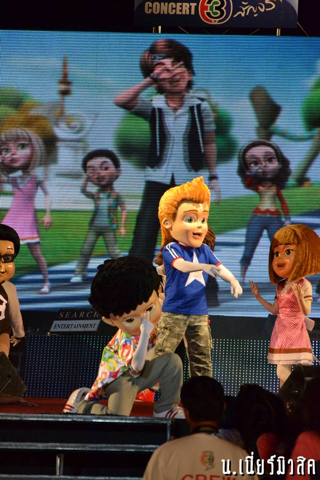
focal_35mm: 158
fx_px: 2100
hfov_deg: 8.7
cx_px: 160
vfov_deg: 13.0
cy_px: 240
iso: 3200
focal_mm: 105
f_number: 5.6
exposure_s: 1/400
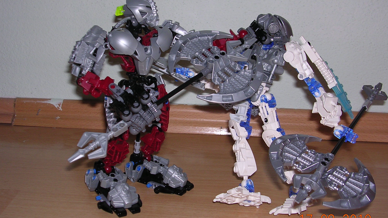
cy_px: 102
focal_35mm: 51
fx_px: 525
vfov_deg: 23.5
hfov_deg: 40.6
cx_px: 193
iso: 100
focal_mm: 7.1
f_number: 3
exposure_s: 1/60.1
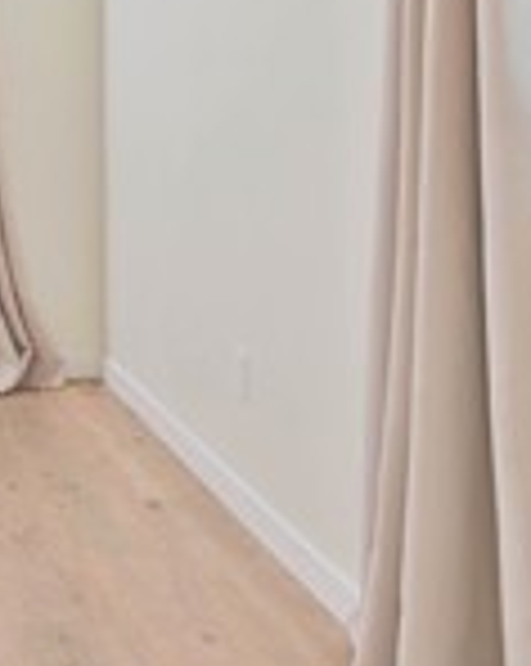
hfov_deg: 21.5
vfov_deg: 31.1
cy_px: 29
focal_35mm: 57
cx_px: -302
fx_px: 1122
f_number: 5.6
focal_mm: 14
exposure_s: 1/400
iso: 400
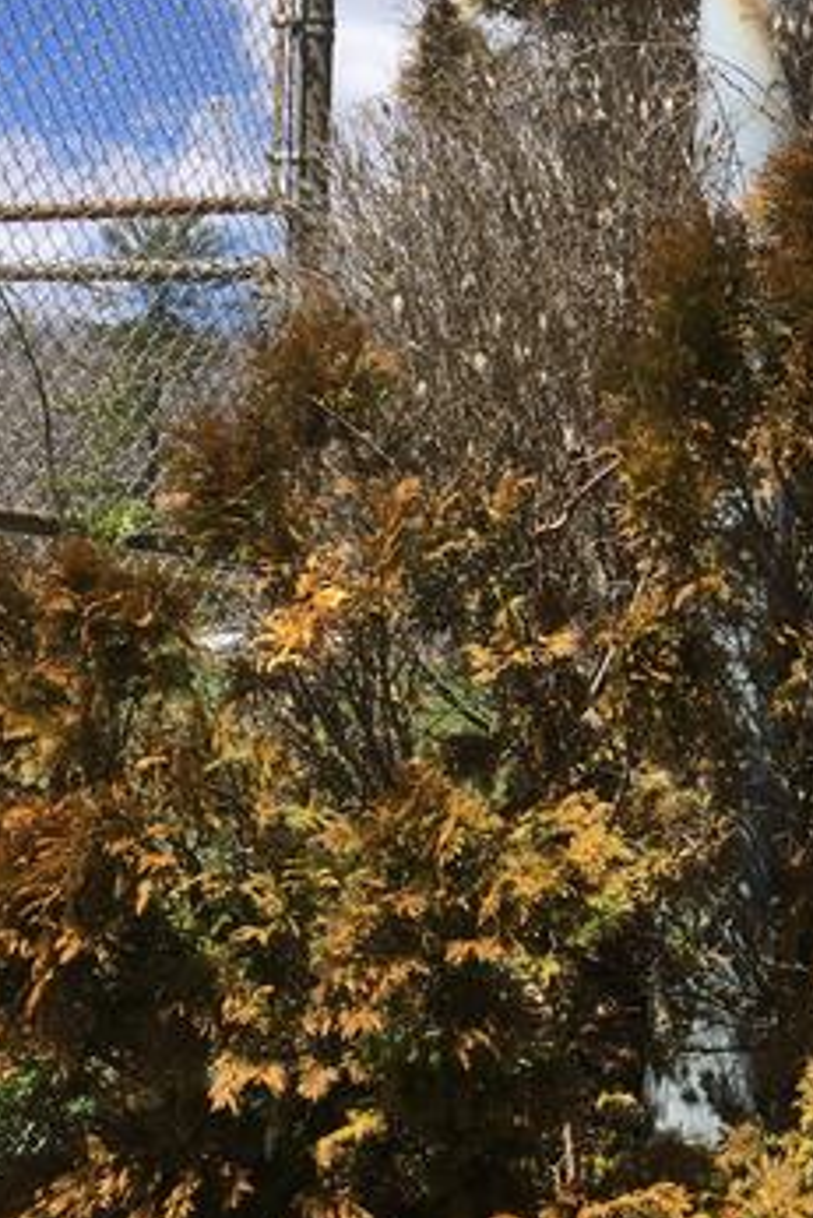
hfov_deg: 21.1
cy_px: 697
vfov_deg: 32.8
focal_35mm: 61
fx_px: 2064
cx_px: 903
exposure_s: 1/1642
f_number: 2.2
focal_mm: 4.15
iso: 32
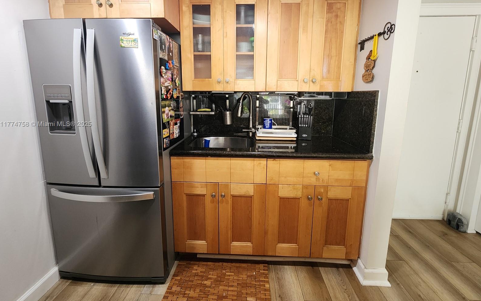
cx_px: 238
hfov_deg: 105.3
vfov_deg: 78.0
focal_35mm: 14
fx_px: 184
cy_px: 124
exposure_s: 1/60
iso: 250
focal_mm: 2.2
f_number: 2.2
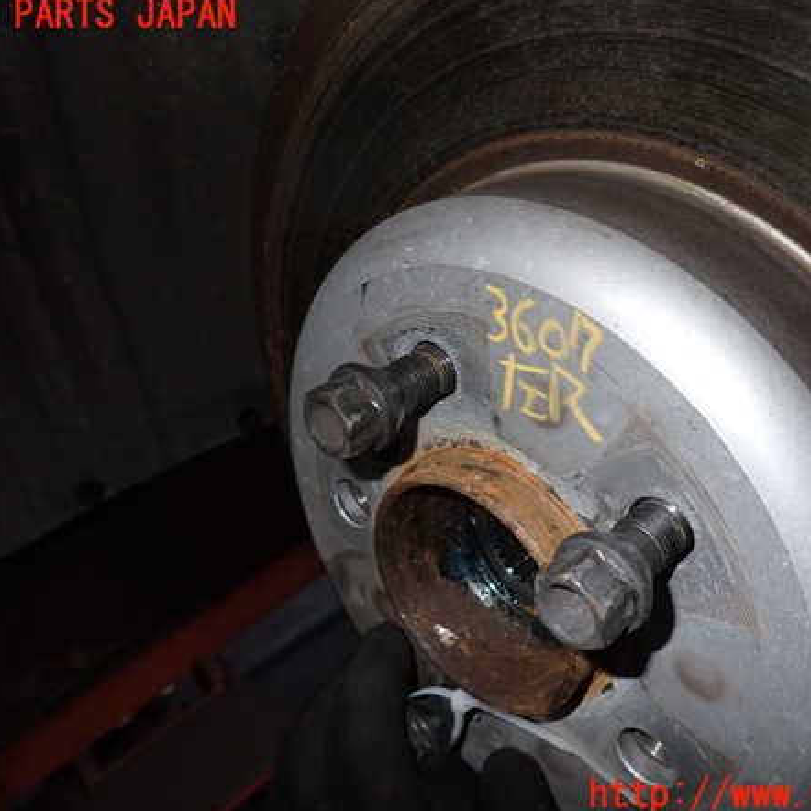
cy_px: 406
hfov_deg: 53.9
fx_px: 795
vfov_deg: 54.0
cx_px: 453
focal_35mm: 30
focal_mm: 4.5
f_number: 5.6
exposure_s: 1/30
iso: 320
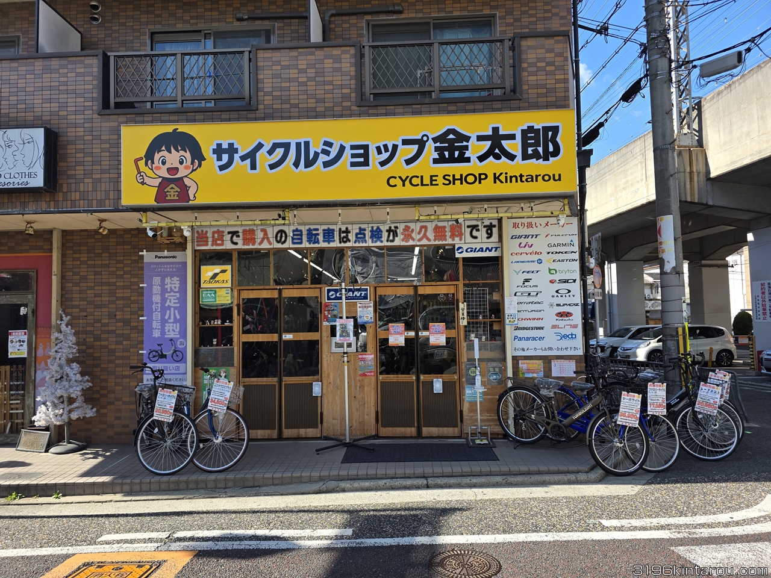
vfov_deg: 58.9
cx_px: 386
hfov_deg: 73.9
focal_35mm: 23
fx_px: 512
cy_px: 289
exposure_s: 1/2122
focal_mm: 6.3
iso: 80
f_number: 1.7
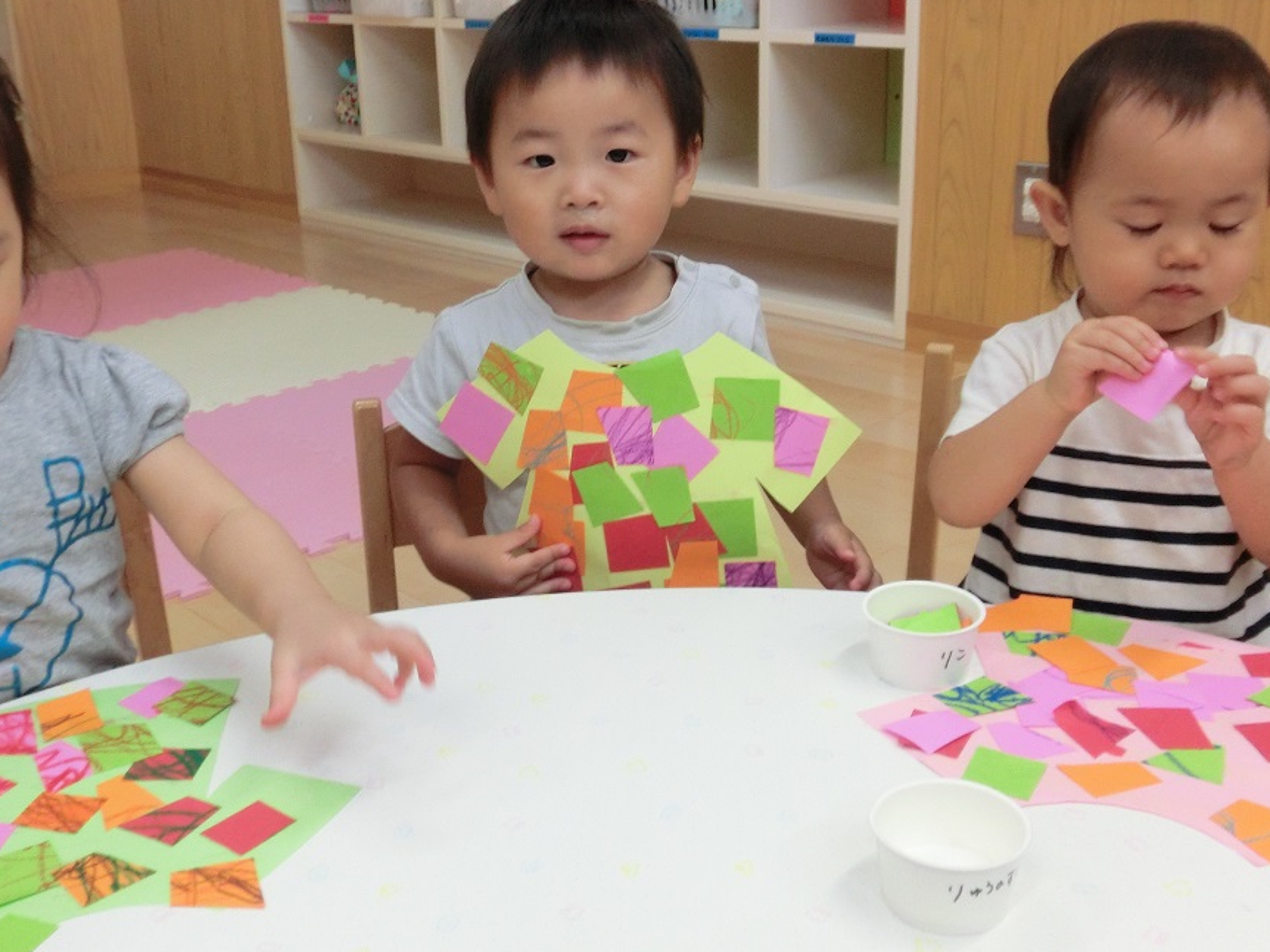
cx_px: 594
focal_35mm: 39
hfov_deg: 47.8
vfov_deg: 36.8
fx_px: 1430
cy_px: 461
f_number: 3
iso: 320
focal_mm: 5
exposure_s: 1/60
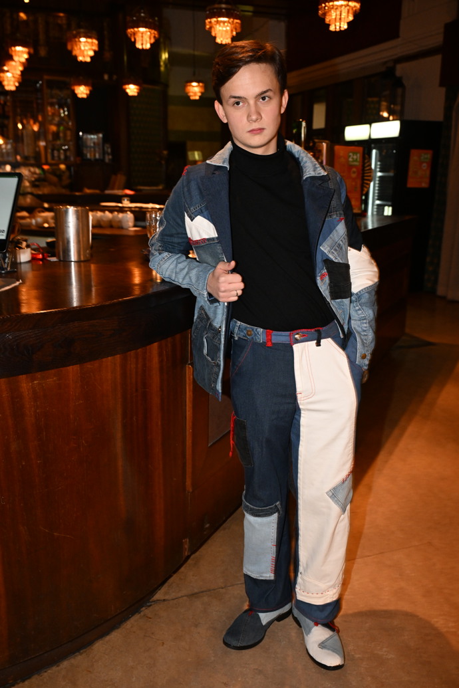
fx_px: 650
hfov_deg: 38.9
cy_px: 344
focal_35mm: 34
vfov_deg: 55.8
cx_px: 230
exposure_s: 1/100
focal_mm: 34
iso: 2500
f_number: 4.5
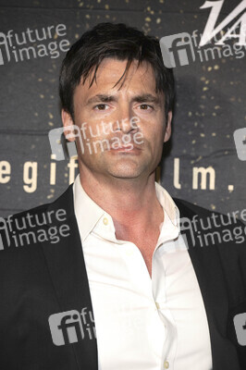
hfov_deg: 11.4
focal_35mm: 120
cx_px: 123
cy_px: 185
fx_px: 1232
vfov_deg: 17.1
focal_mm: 120
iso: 800
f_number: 5.6
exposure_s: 1/200
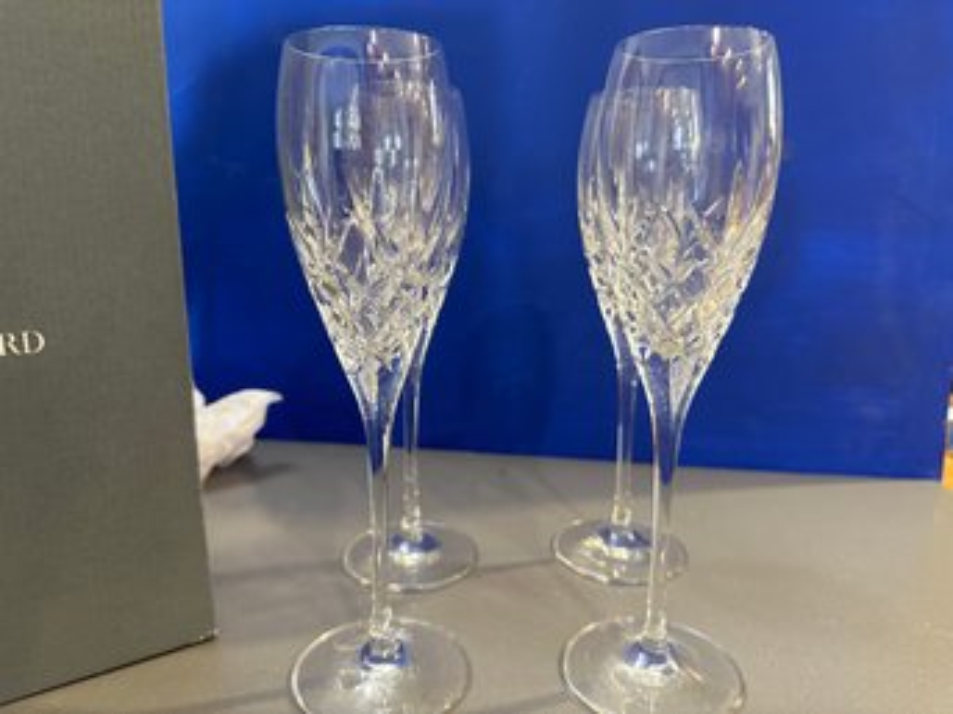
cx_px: 476
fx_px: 661
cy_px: 357
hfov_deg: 71.6
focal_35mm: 24
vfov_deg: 56.8
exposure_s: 1/60
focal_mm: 6.86
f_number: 1.78
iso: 500
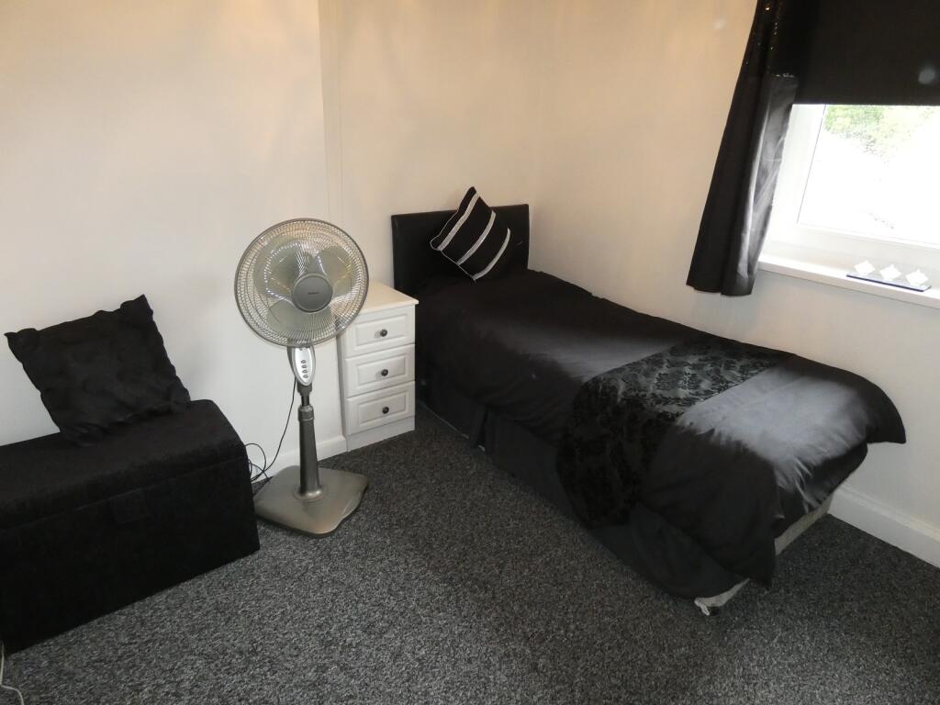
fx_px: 543
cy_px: 352
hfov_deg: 81.7
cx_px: 470
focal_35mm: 20
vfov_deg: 66.0
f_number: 2.8
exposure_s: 1/60
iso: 800
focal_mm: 3.6
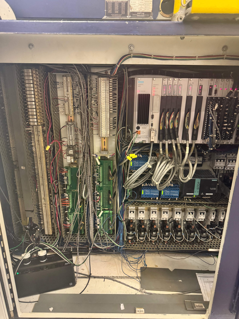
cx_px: 120
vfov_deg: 71.6
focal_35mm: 24
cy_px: 160
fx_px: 221
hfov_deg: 56.8
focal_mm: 6.76
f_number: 1.78
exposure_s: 1/40
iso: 1000
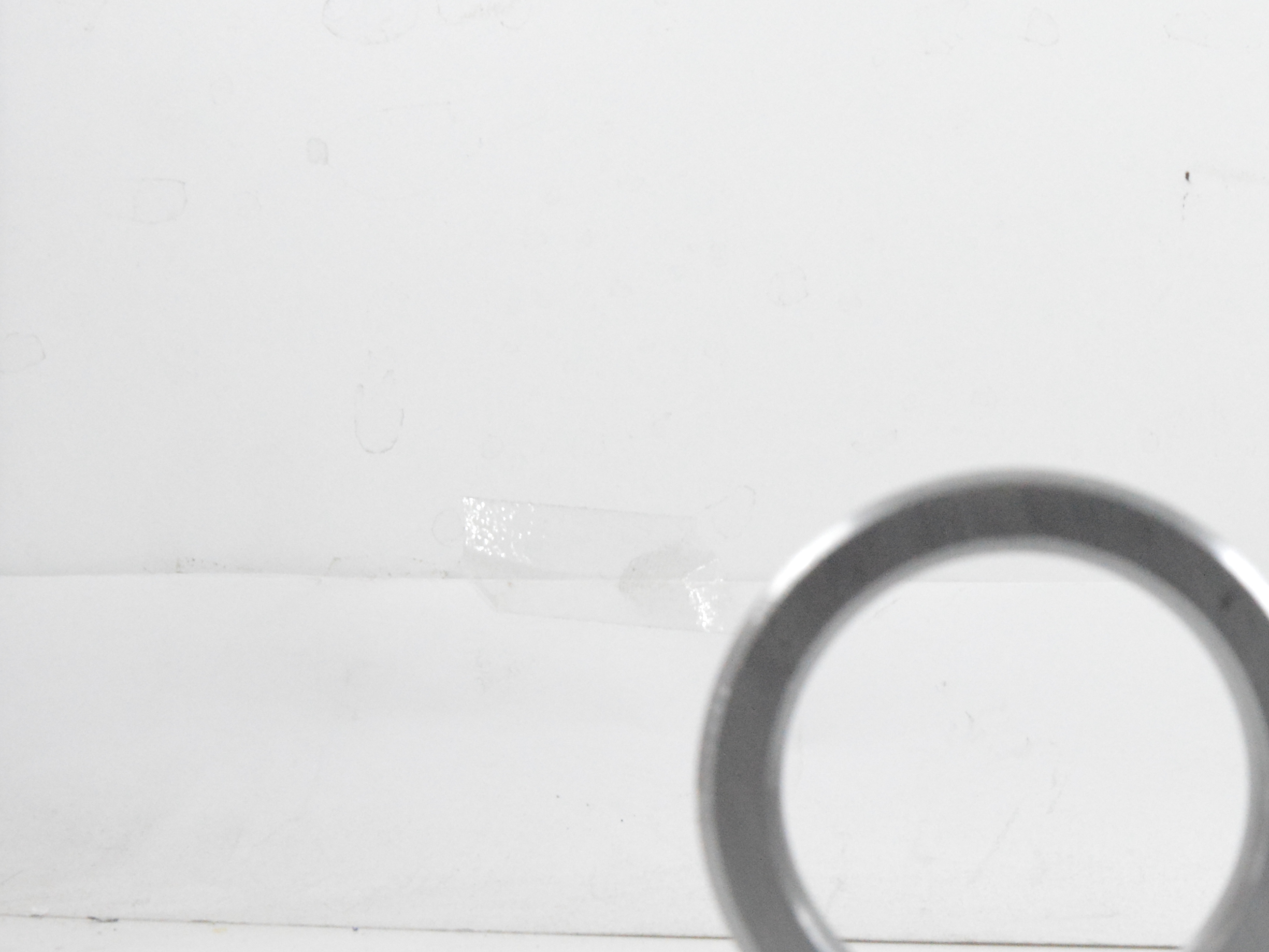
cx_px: 1034
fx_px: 3373
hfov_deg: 21.0
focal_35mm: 92
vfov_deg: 16.0
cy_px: 755
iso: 3200
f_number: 8
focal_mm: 26
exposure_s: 1/100
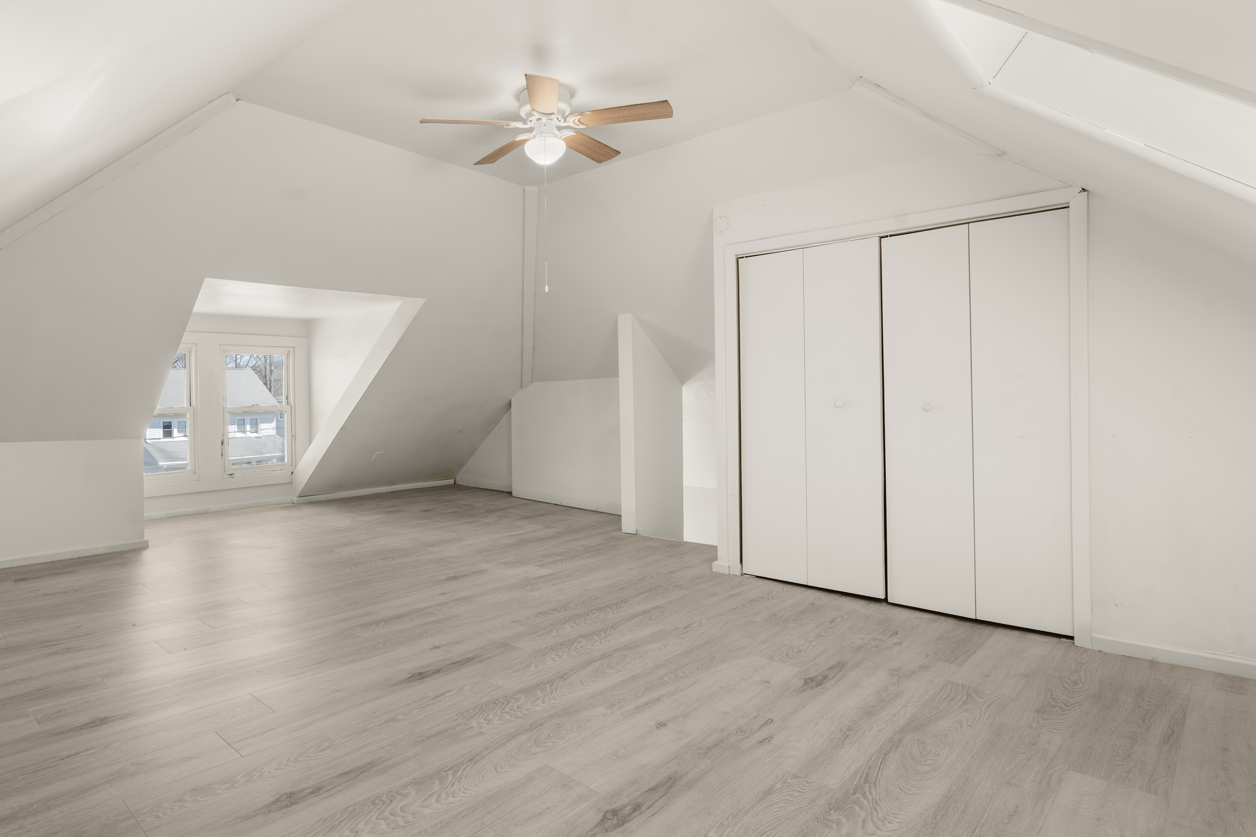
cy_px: 389
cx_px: 488
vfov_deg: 61.9
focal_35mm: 20
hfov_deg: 82.7
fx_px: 698
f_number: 9
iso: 250
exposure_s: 1/1.67
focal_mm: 16
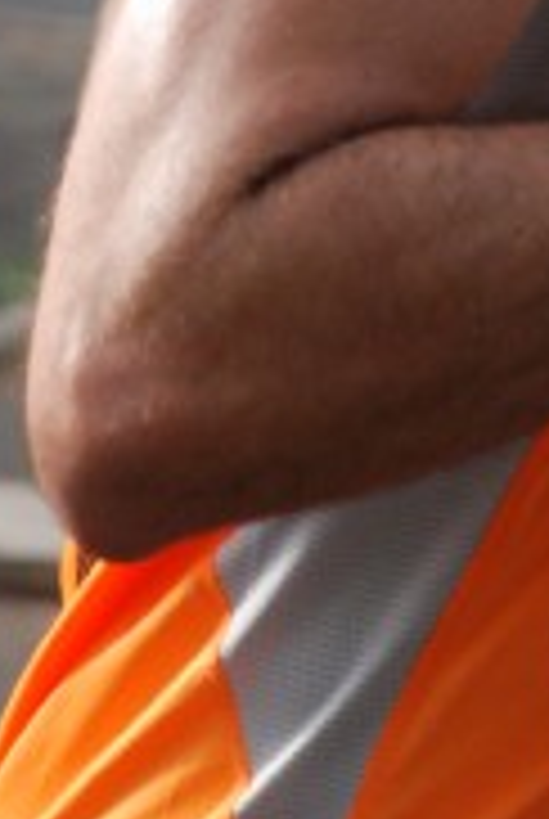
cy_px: -338
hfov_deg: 3.1
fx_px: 10140
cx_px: 695
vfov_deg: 4.6
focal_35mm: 445
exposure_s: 1/500
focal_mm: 90
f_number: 5.6
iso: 1000
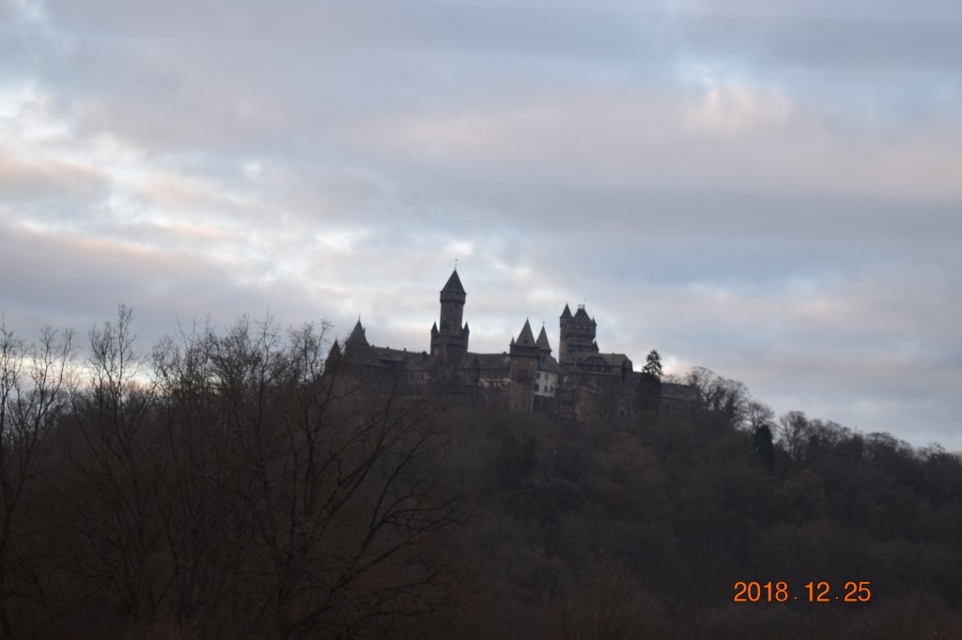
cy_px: 320
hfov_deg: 26.0
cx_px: 481
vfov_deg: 17.5
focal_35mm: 78
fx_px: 2084
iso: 400
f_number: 6.3
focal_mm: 52
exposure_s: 1/160
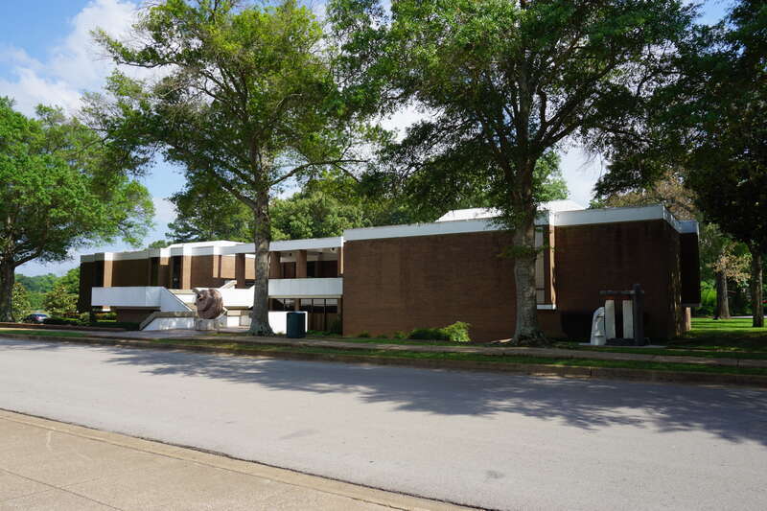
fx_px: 575
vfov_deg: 47.9
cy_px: 256
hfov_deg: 67.4
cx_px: 384
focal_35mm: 27
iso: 100
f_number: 11
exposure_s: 1/125
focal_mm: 18
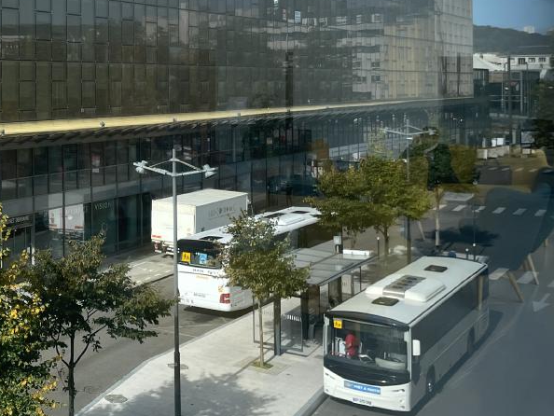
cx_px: -28
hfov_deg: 31.2
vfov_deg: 25.7
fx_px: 897
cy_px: 90
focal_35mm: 56
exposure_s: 1/1984
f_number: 1.6
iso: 32
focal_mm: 4.2
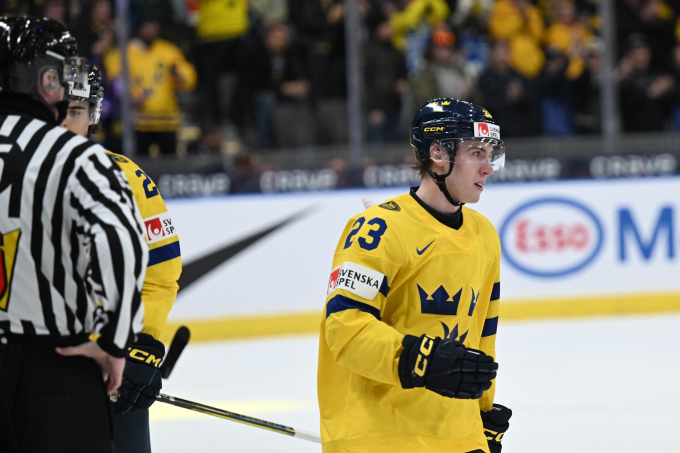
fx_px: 4343
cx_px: 340
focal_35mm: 230
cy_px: 226
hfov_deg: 9.0
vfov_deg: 6.0
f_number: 4
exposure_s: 1/1250
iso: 3200
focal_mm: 230
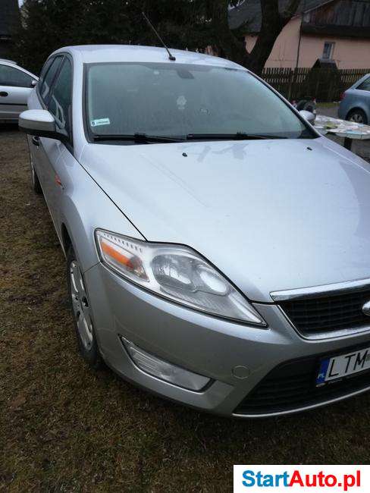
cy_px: 246
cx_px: 185
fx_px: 370
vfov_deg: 67.3
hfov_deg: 53.1
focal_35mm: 26
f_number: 2.2
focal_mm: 3.83
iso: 250
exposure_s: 1/33.3
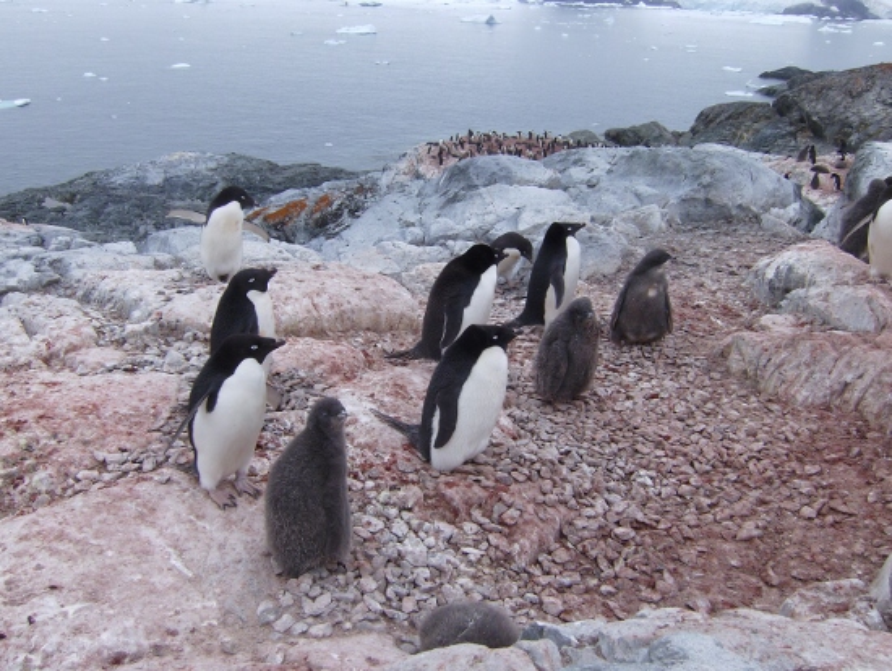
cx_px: 446
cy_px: 336
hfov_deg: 51.3
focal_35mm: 36
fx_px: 929
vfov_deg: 39.7
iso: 100
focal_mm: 6
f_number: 4.7
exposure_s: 1/762
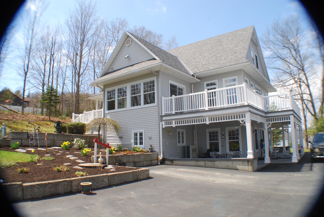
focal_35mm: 33
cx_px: 162
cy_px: 108
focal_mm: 22
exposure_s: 1/60
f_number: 11
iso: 100
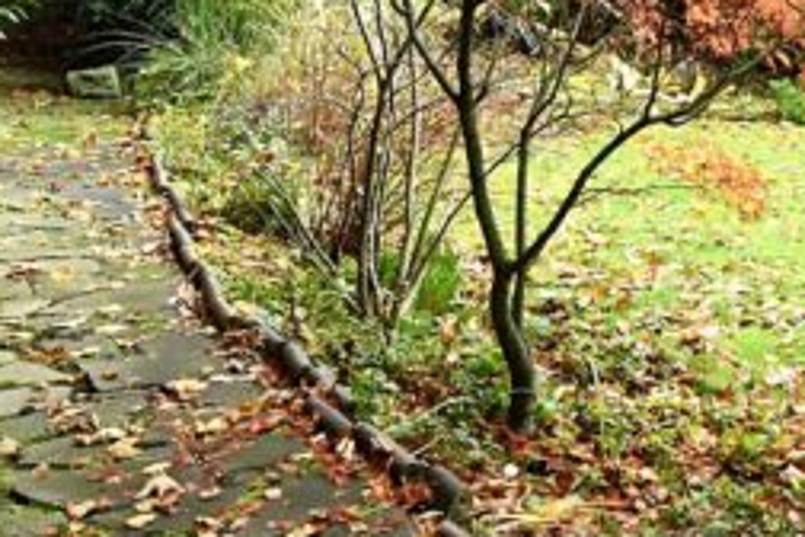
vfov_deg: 21.5
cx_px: 853
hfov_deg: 30.0
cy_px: 0
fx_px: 1364
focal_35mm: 61
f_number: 10
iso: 1600
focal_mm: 10
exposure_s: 1/80
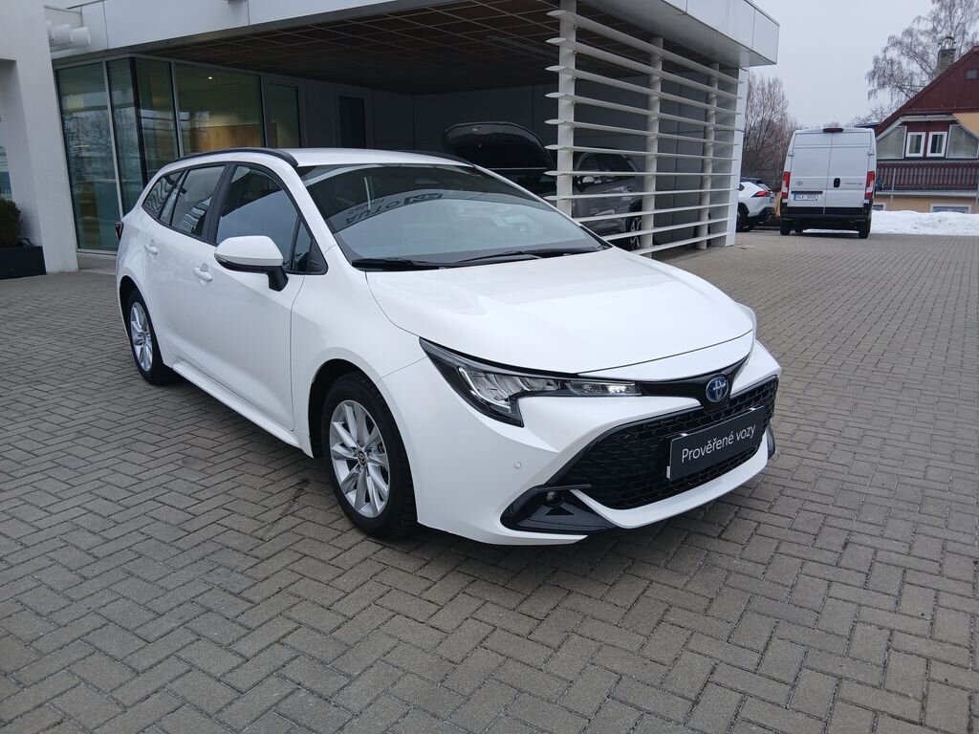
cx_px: 490
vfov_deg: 53.1
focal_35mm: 26
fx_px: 735
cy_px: 367
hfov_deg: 67.3
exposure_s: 1/100
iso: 32
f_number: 1.8
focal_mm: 3.98
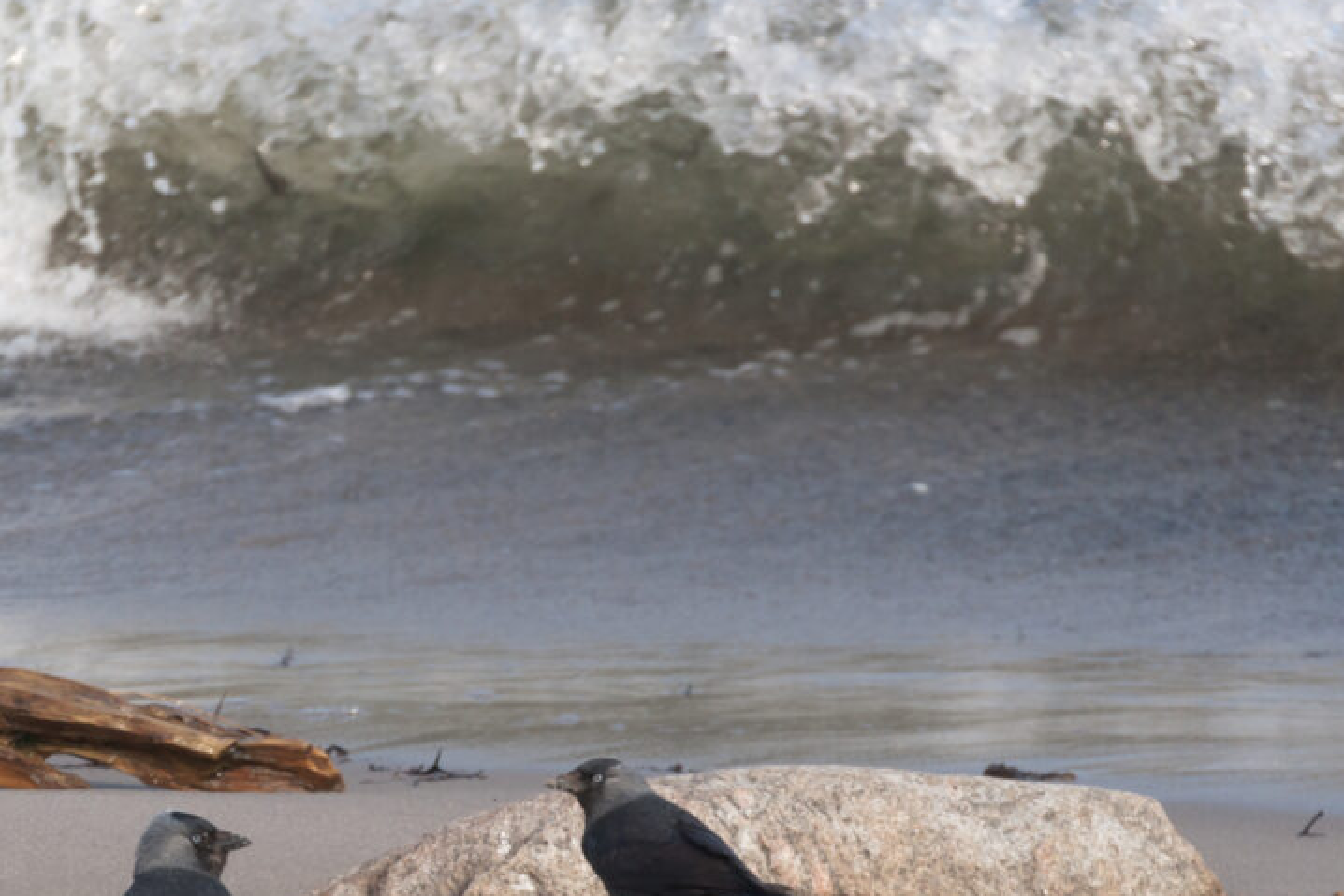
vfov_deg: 3.2
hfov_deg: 4.8
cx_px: 434
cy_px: 629
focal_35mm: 428
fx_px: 15981
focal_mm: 300
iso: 400
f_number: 13
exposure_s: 1/800
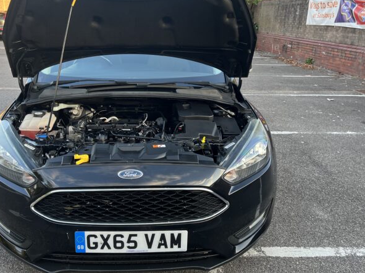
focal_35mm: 35
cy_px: 112
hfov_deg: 52.4
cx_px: 153
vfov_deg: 40.5
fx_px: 369
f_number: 1.6
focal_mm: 5.1
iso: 80
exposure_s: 1/121
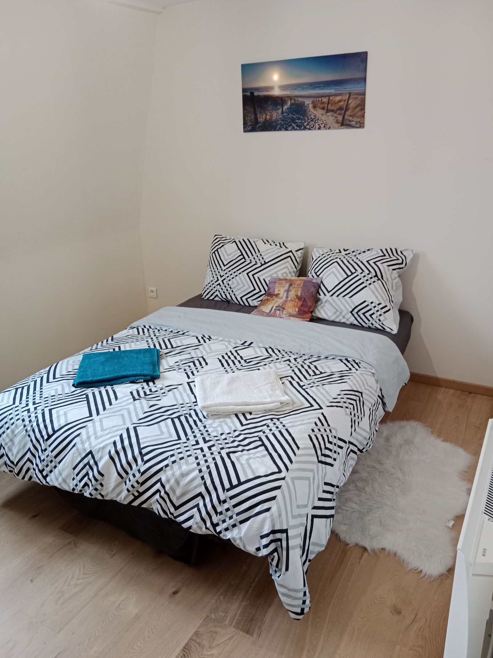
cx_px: 246
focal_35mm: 26
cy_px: 329
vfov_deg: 67.3
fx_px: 494
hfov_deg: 53.1
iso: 757
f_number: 1.8
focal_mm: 3.96
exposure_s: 1/33.3
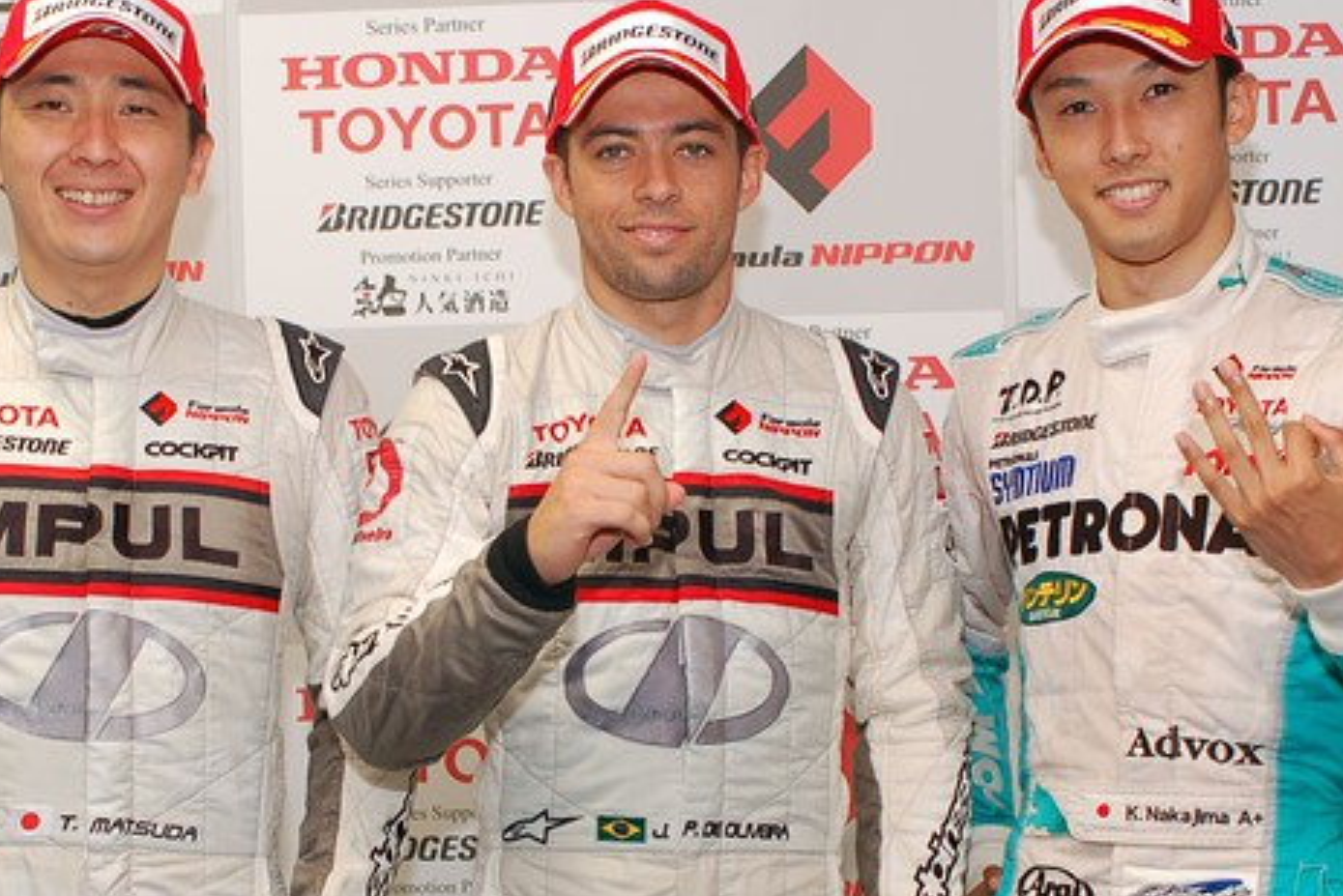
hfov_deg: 35.6
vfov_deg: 24.1
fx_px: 2090
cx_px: 627
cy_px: 577
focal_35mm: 56
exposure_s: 1/60
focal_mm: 24
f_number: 4
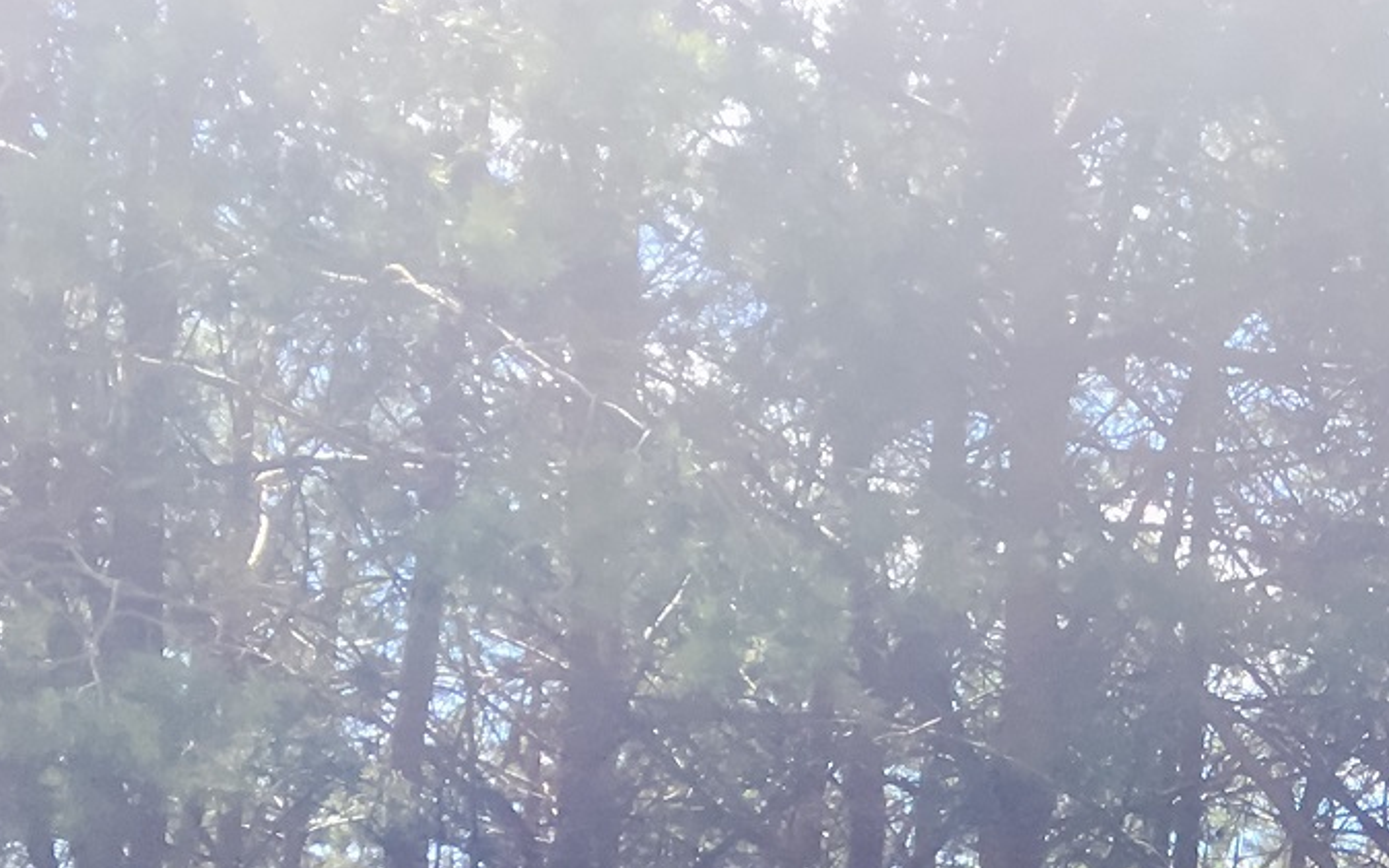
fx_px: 3596
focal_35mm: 95
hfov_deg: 19.6
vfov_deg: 12.6
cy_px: 1523
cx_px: 1960
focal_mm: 4.15
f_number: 2.2
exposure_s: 1/475
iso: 25
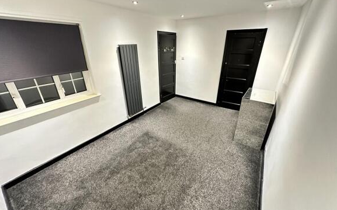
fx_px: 138
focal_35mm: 15
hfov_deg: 101.5
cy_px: 103
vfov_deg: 74.7
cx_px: 168
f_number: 2.2
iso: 800
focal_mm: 2.22
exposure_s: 1/50
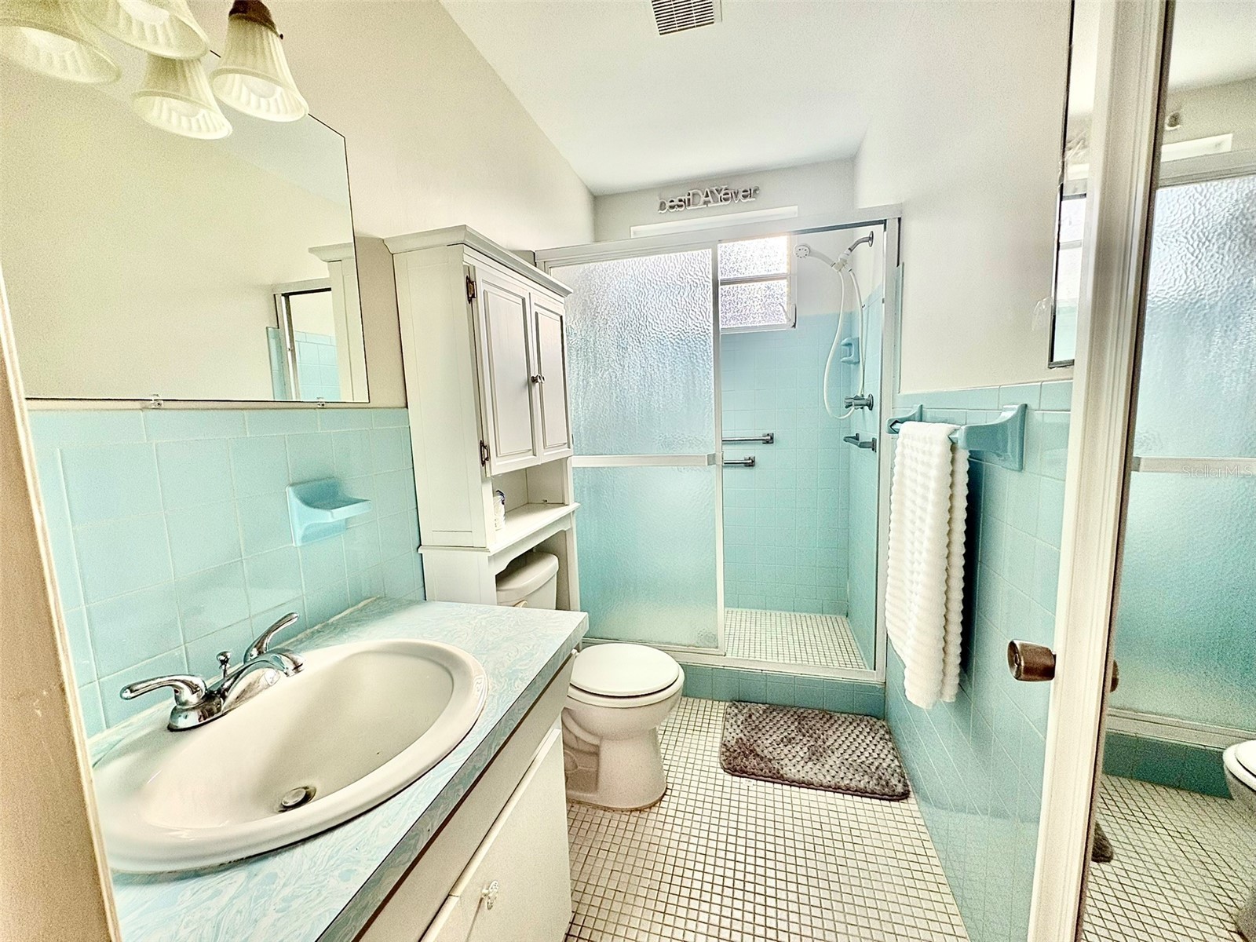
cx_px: 628
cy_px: 471
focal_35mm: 14
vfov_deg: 85.7
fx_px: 508
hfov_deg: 102.1
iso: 64
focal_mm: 2.22
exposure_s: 1/556
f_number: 2.2
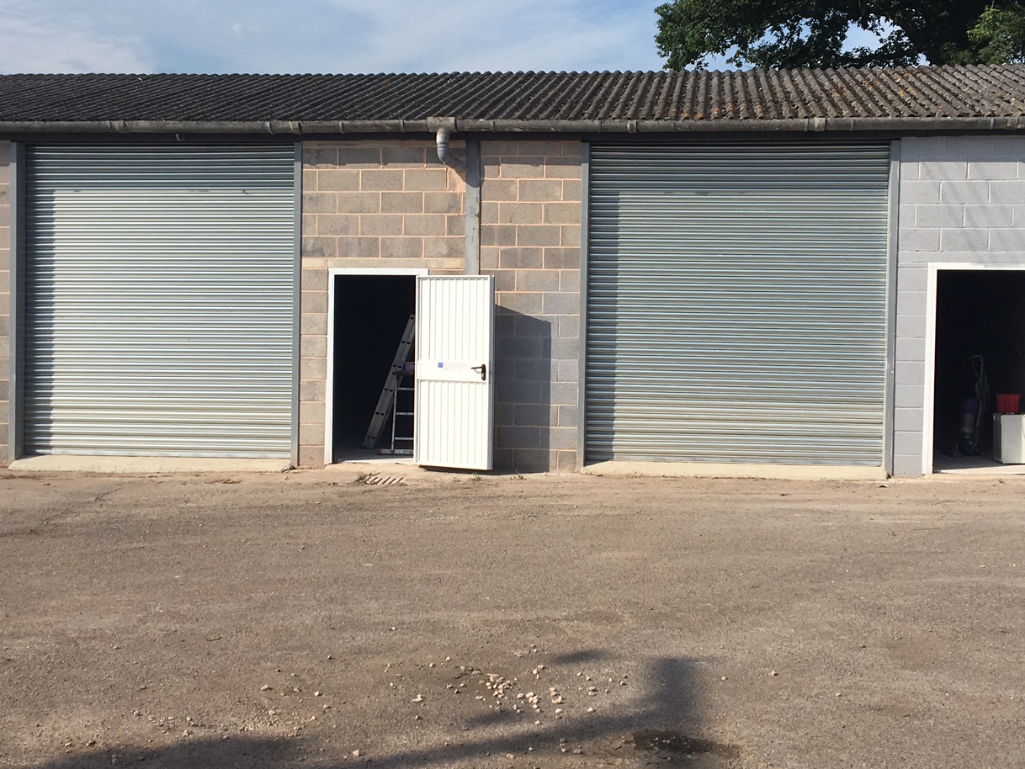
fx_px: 1422
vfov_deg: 30.3
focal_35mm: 48
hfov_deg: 39.6
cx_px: 539
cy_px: 346
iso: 25
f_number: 2.2
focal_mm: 4.15
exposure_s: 1/1972
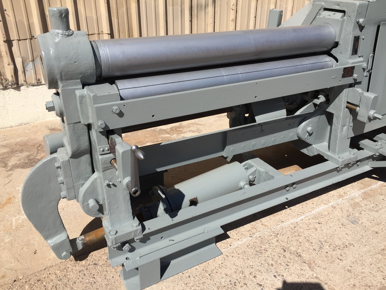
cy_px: 145
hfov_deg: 61.7
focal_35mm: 29
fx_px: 323
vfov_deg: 48.2
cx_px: 193
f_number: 2.2
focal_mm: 4.15
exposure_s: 1/3049
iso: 32
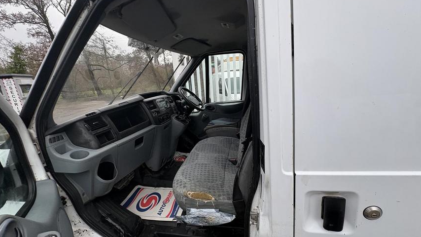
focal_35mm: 16
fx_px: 179
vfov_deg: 67.0
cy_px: 128
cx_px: 215
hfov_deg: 99.4
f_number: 2.2
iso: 50
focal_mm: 2.22
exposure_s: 1/182
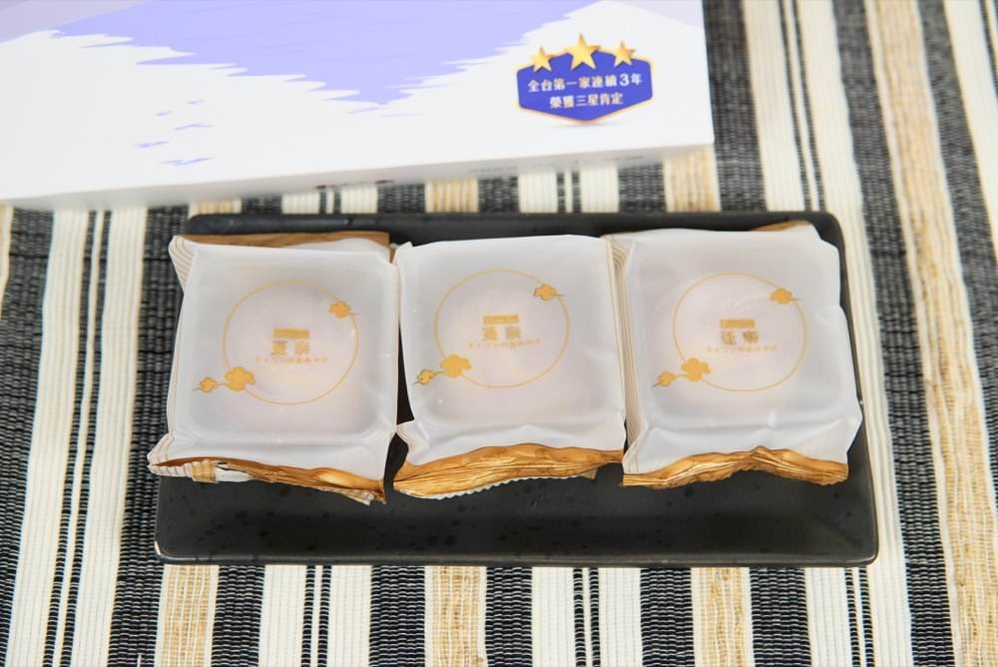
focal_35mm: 45
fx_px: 1248
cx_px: 499
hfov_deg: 43.6
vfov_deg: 29.9
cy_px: 334
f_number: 4
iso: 125
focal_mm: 30
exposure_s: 1/60
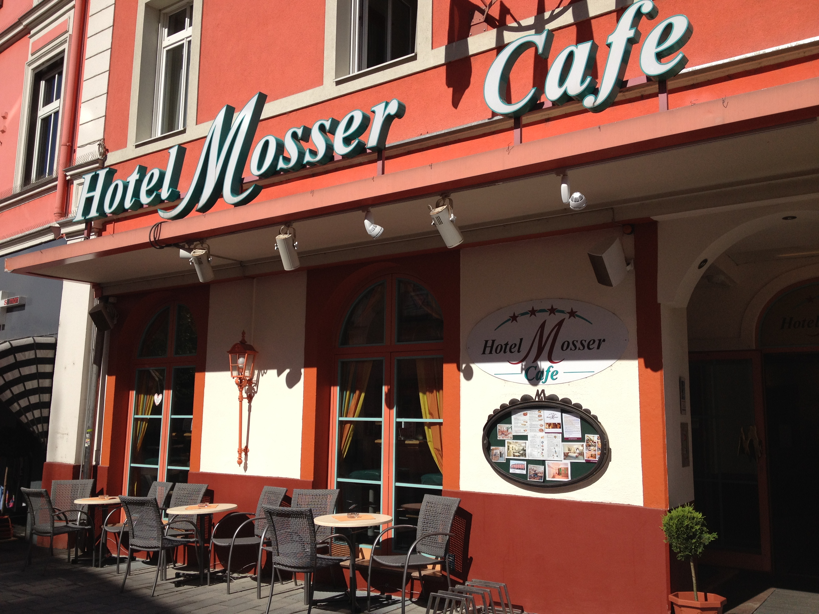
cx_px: 410
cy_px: 307
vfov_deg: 40.7
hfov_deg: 52.6
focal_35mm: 35
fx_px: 828
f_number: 2.4
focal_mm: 4.28
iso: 64
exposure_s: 1/2632
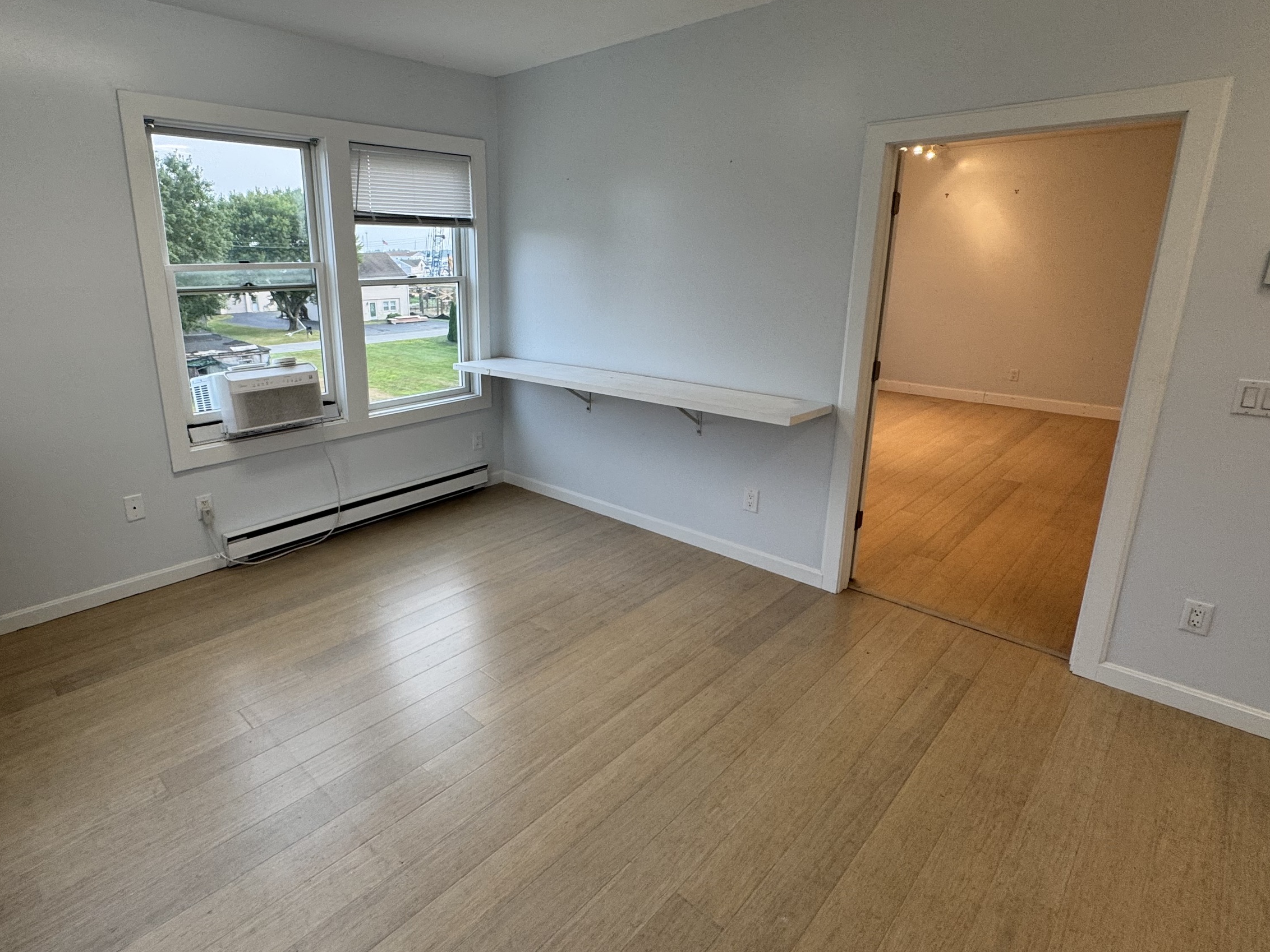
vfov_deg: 68.5
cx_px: 542
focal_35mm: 19
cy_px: 428
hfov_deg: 84.1
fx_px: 697
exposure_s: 1/120
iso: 100
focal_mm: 2.22
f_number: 2.2
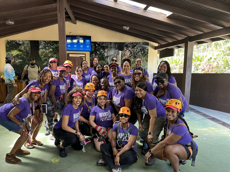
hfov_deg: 71.6
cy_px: 86
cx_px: 115
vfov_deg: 56.8
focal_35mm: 24
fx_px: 159
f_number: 1.78
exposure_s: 1/98
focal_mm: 6.86
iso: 250
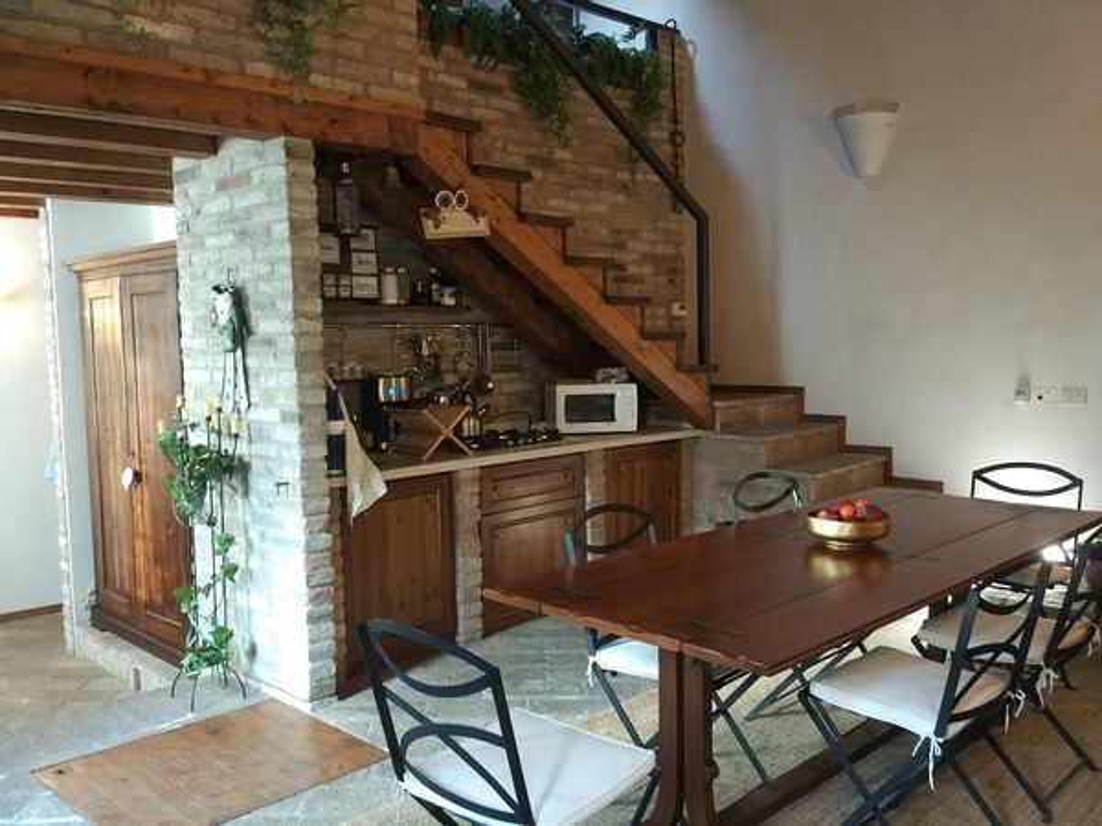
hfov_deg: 60.0
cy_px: 413
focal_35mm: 30
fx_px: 955
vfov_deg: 46.8
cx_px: 551
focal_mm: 4.12
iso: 491
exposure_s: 1/20
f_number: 2
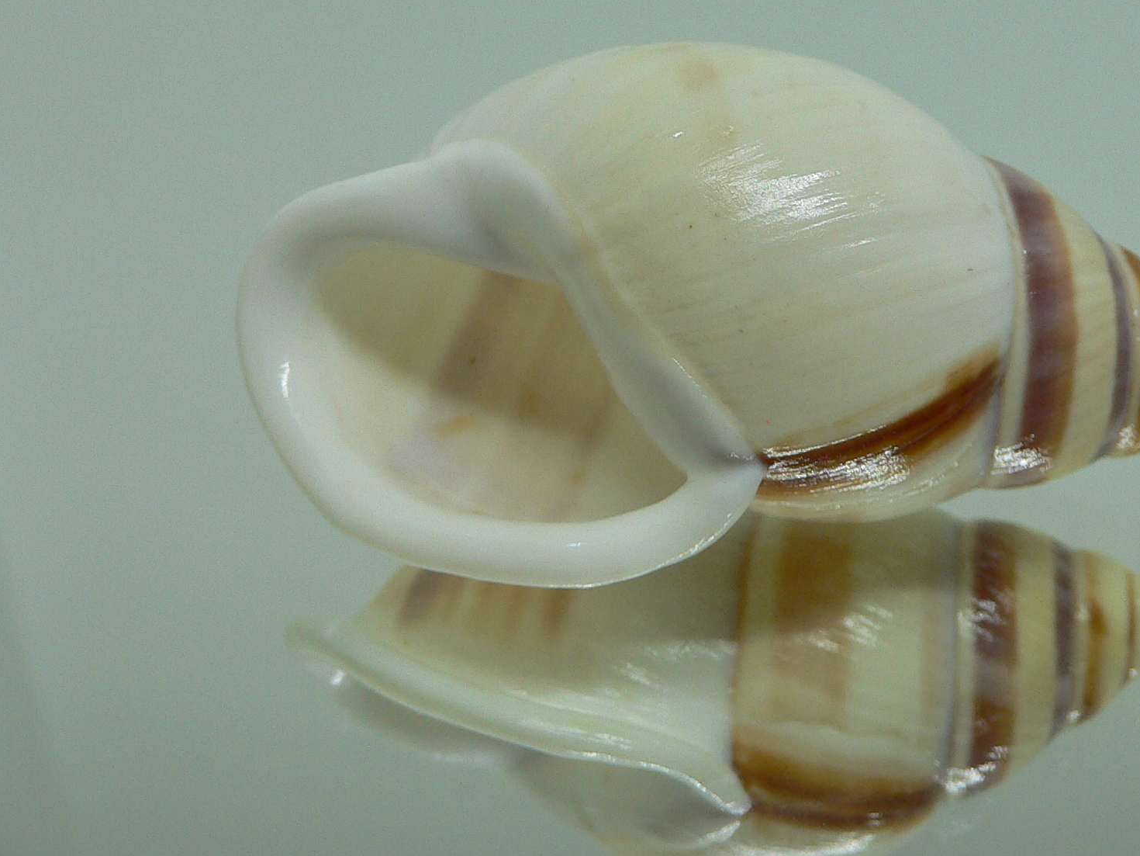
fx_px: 1581
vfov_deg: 30.1
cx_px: 680
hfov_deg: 39.5
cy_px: 307
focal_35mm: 48
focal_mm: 4.6
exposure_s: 1/60
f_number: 2.8
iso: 100
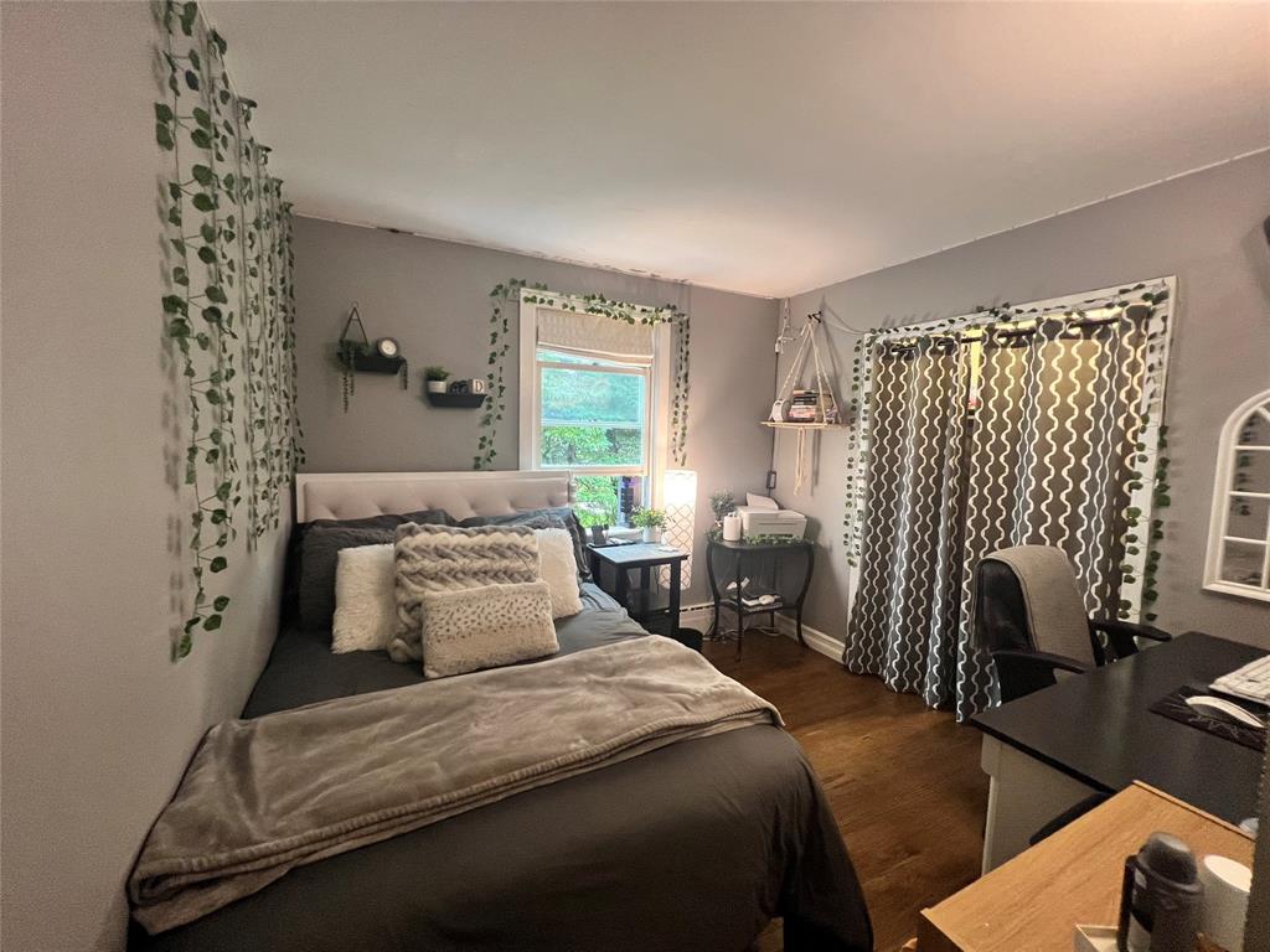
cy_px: 476
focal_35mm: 13
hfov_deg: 106.2
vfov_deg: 89.9
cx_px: 635
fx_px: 477
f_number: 1.8
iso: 320
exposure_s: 1/60
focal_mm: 1.57
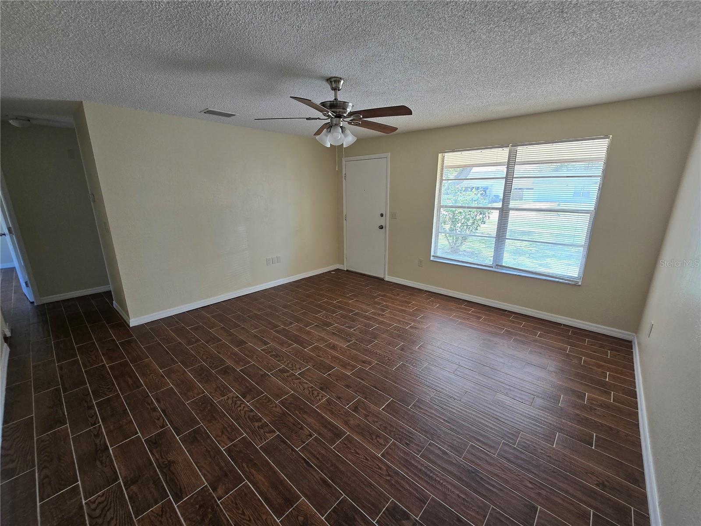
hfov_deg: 106.2
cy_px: 263
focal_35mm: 13
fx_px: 263
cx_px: 350
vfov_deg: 89.9
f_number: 2.2
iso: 80
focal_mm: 2.2
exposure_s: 1/60
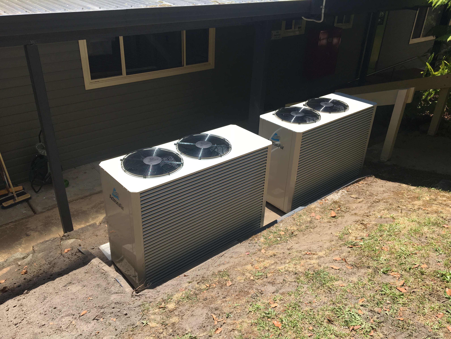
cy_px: 170
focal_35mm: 29
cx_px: 226
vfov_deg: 48.2
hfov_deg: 61.7
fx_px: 378
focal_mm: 4.15
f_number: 2.2
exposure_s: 1/974
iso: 25
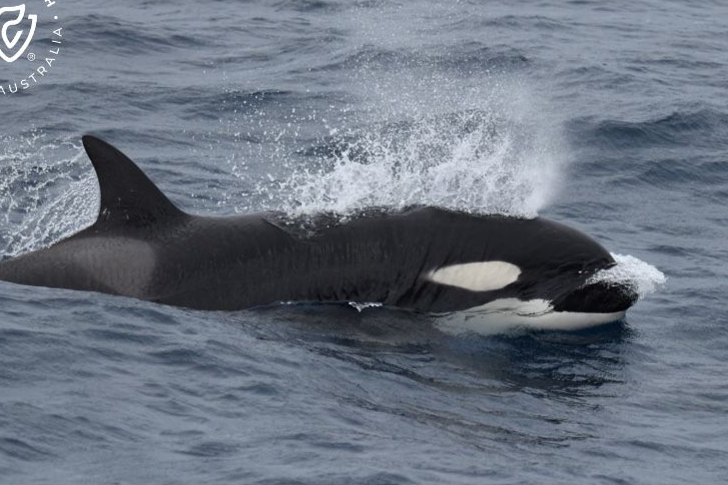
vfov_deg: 4.2
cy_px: 231
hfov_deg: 6.3
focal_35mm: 329
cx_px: 330
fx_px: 6653
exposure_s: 1/8000
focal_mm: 300
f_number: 5.6
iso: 1100
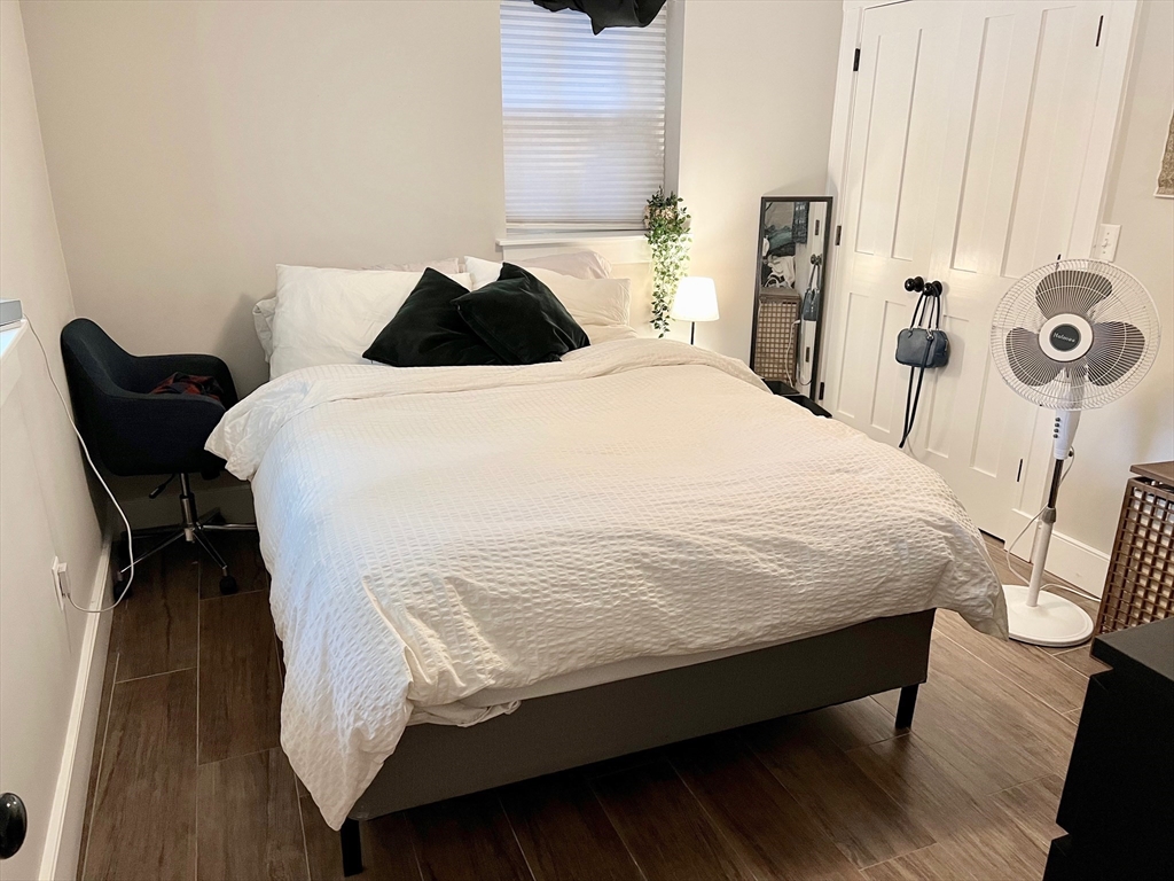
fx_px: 882
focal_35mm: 26
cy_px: 440
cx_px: 587
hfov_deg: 67.3
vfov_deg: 53.1
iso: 160
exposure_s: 1/60
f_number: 1.5
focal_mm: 5.7
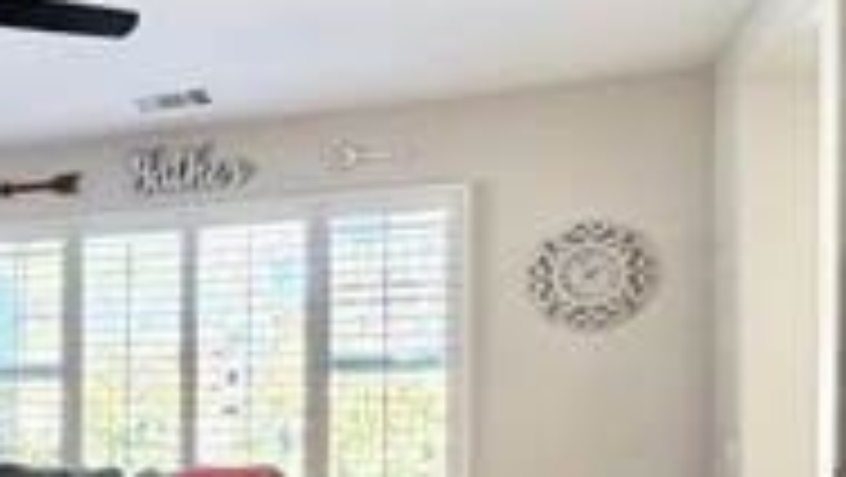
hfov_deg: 32.5
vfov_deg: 22.4
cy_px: 459
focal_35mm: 52
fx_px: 1167
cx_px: -184
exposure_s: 1/60
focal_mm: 2.22
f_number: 2.2
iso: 250
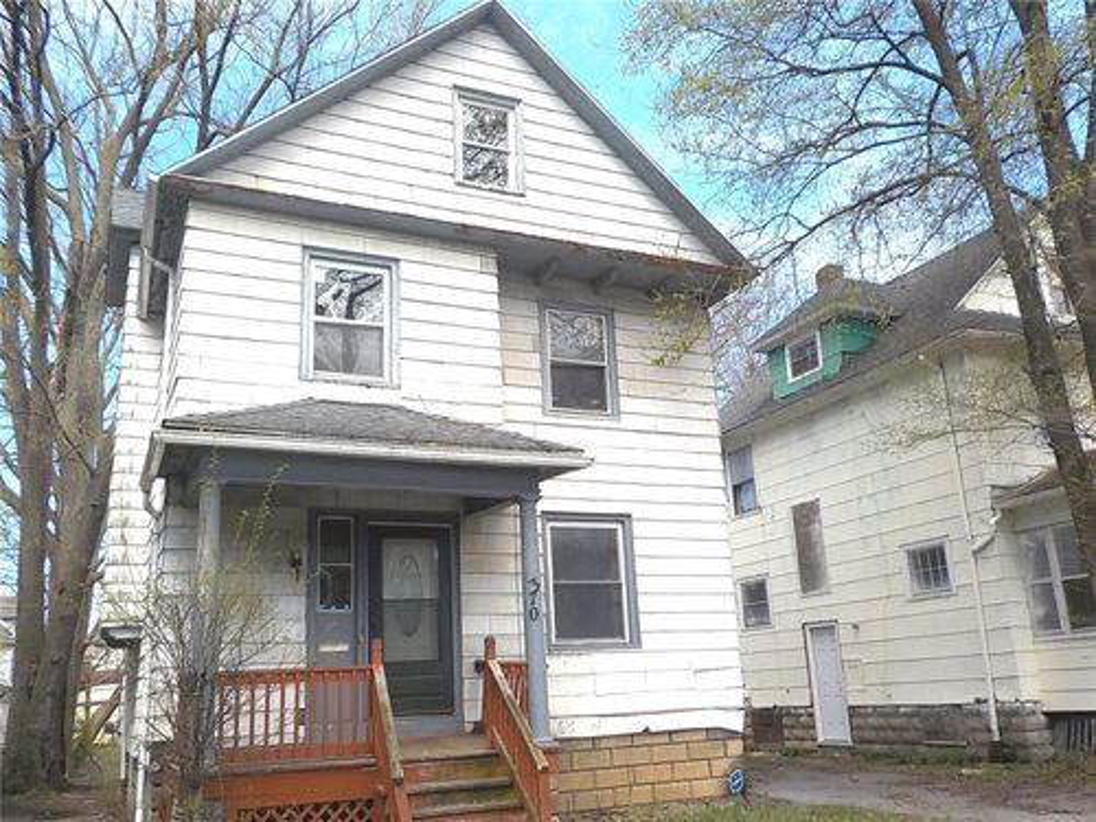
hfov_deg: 60.0
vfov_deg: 46.8
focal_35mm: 30
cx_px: 548
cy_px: 411
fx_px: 950
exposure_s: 1/1000
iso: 125
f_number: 3.3
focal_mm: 4.1
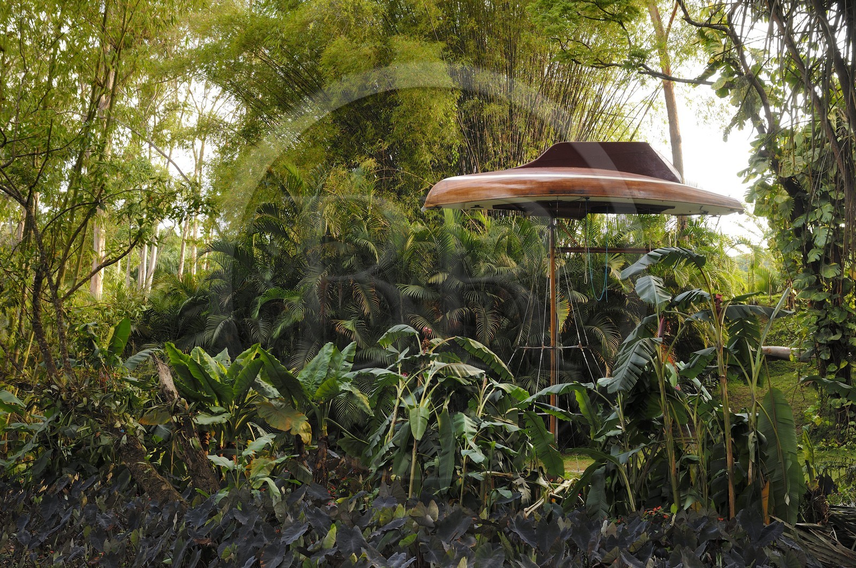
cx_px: 428
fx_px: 997
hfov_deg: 46.5
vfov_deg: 31.8
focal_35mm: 42
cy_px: 284
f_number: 8
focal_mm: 28
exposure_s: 1/13
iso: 100
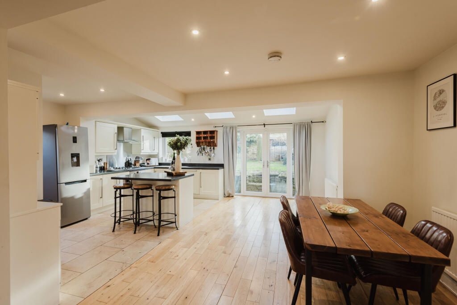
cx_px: 228
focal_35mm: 16
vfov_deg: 73.8
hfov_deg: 96.7
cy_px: 152
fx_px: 203
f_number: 8
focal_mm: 16
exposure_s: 1/13
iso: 160
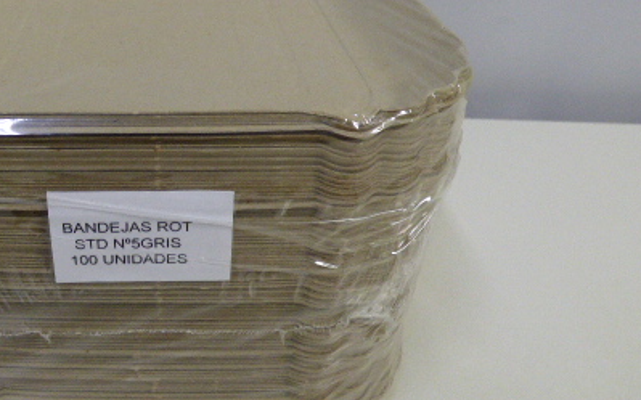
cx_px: 148
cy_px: 103
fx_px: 594
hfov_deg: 53.7
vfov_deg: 36.4
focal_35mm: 34
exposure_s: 1/60
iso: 400
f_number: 2.8
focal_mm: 3.58
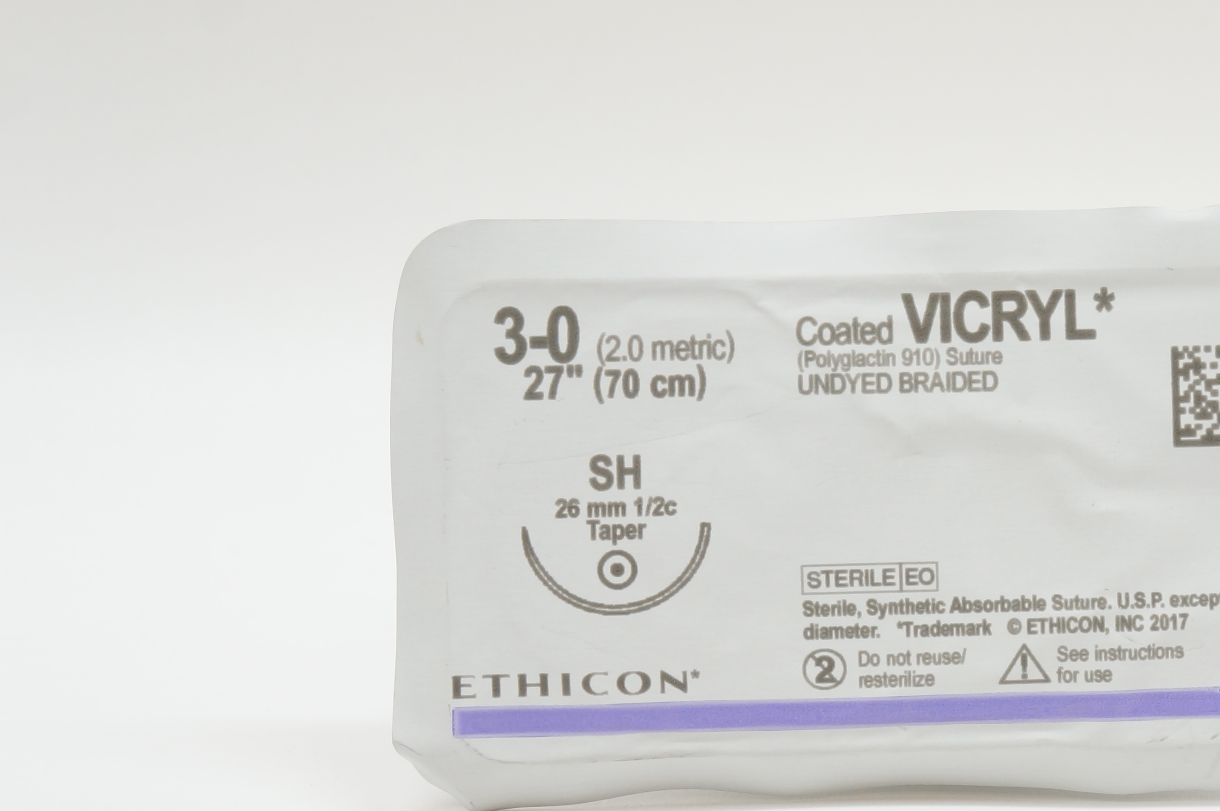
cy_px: 494
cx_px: 1127
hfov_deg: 21.6
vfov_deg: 14.8
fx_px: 3112
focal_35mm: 92
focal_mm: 33
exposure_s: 1/40
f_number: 7.1
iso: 400
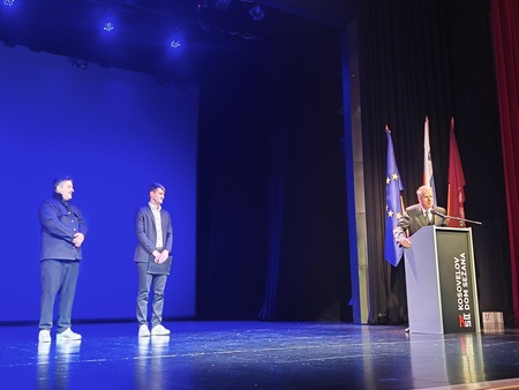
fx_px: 555
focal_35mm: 37
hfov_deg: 50.1
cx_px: 260
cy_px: 195
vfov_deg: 38.7
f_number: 1.65
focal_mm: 6.18
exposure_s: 1/25
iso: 2500
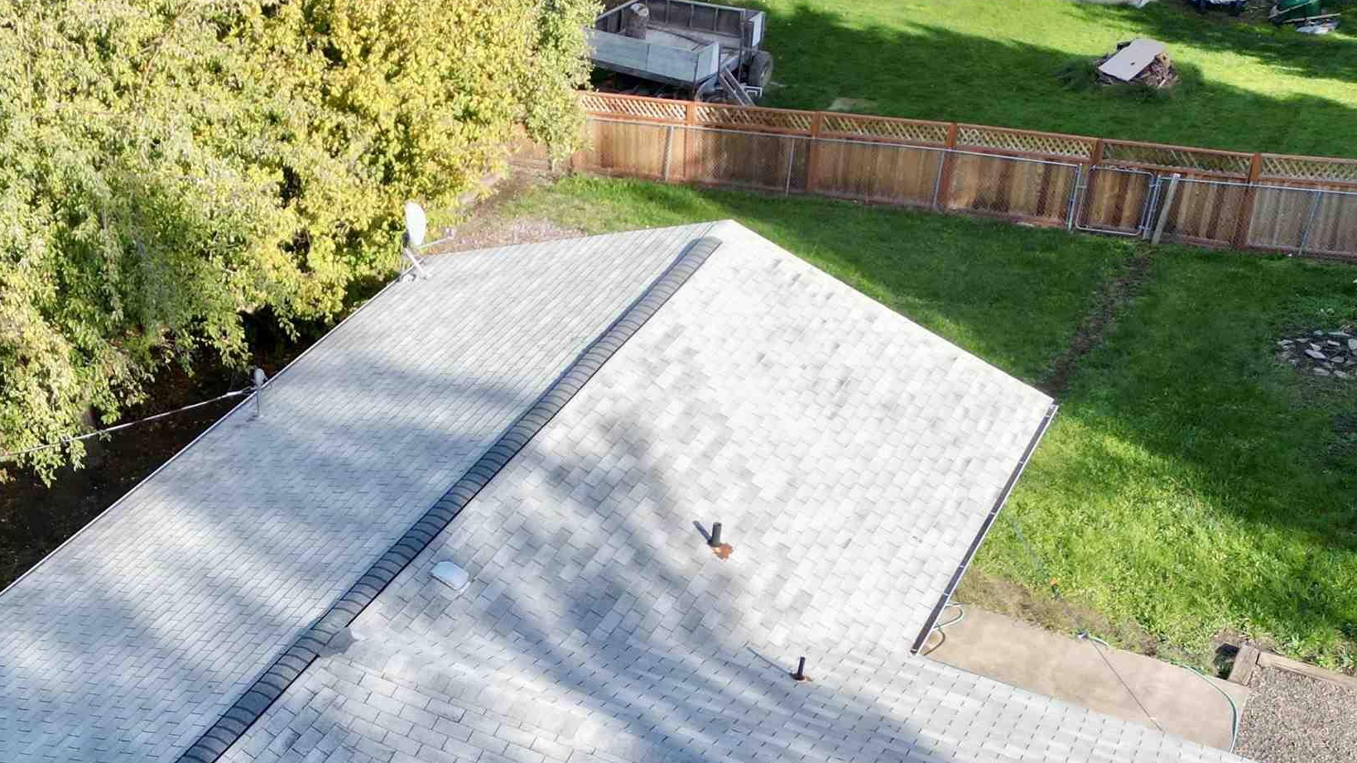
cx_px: 282
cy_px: 681
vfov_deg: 23.8
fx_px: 1763
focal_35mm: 49
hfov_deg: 40.5
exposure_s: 1/1500
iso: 150
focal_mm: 6.72
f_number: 1.7
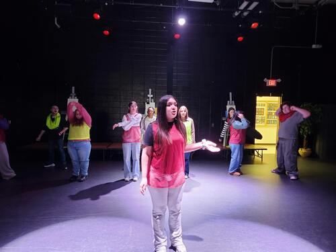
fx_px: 223
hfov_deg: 73.9
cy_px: 126
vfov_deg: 58.9
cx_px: 168
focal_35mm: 23
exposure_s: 1/26.2
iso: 500
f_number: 1.8
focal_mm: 5.4
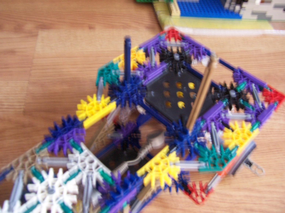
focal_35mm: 33
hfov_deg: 55.4
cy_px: 106
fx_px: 272
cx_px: 142
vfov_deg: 42.9
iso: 140
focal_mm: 5.5
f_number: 3.4
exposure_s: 1/8
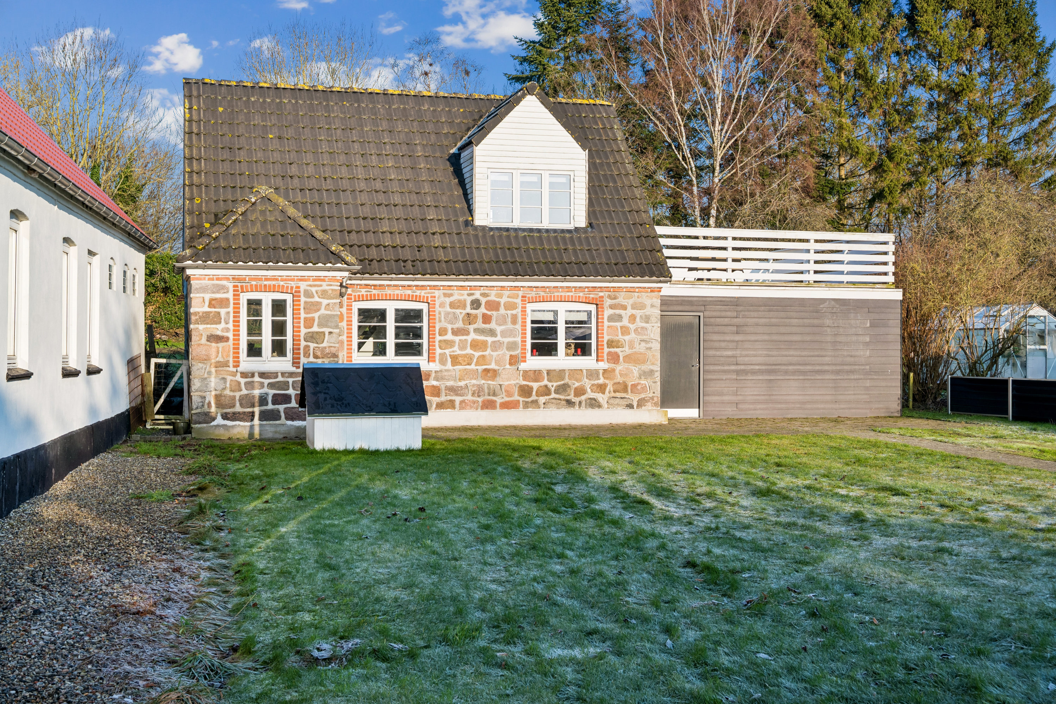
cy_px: 352
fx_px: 1232
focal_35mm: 42
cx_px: 528
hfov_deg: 46.4
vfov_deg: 31.9
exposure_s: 1/320
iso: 200
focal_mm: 42
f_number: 8
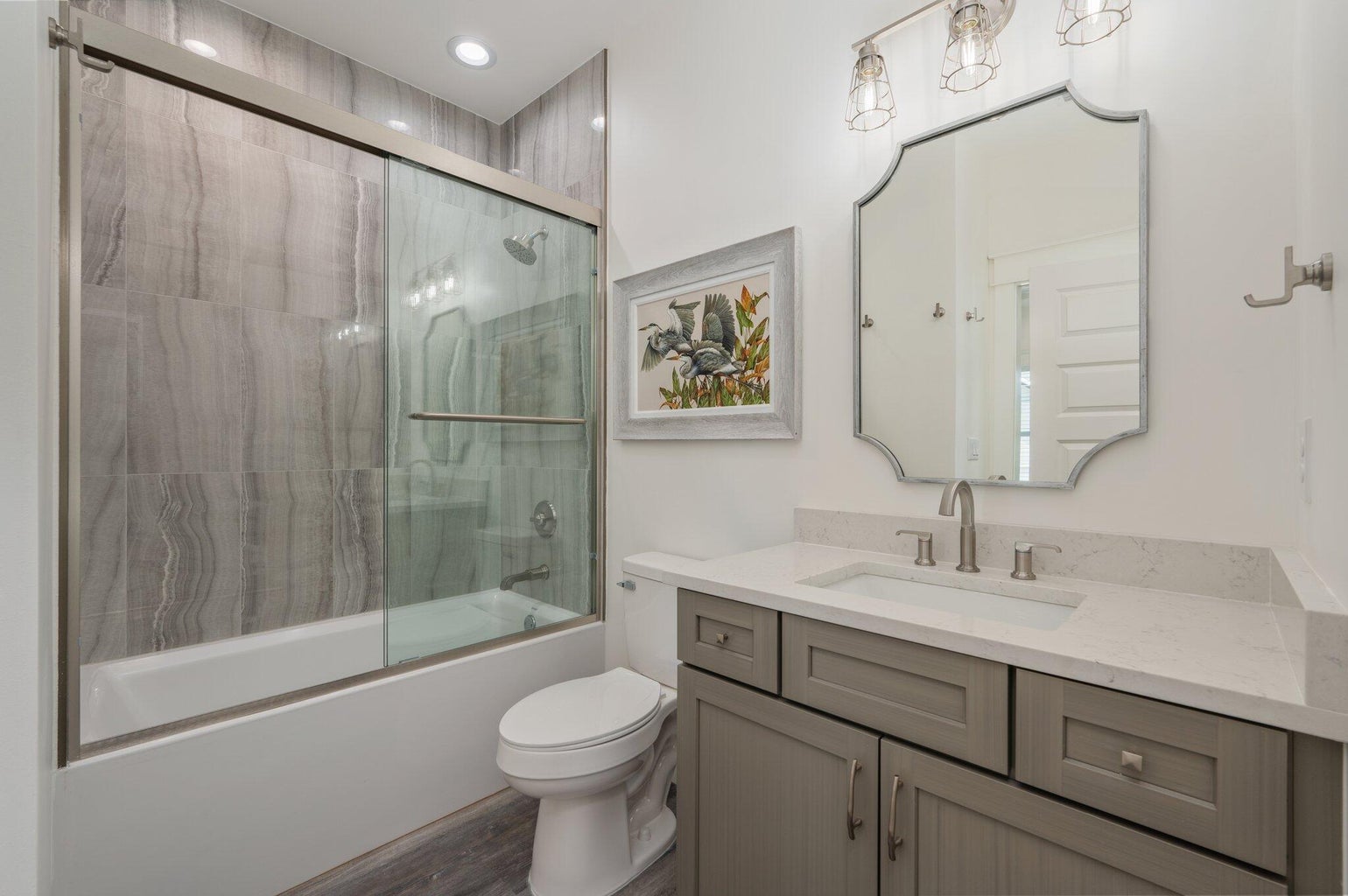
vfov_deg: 75.4
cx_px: 674
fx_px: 580
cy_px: 448
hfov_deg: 98.6
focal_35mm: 16
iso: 100
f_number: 9
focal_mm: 15.5
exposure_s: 1/50
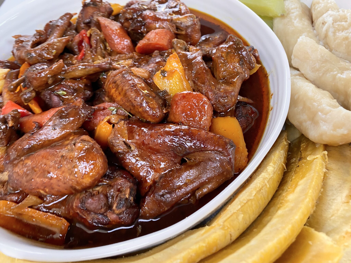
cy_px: 132
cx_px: 176
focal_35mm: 26
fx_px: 264
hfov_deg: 67.3
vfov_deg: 53.1
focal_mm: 4.25
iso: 160
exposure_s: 1/60
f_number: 1.8
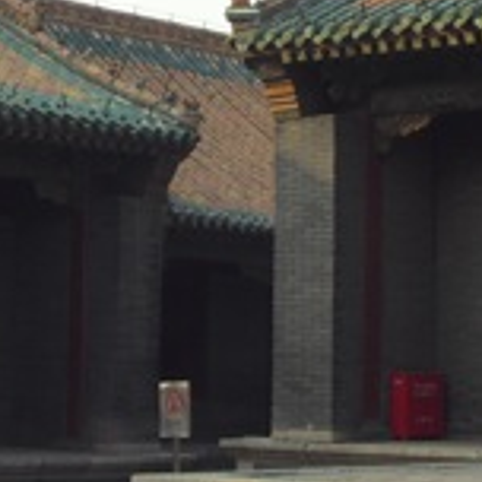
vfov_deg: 13.5
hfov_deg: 13.6
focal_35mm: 128
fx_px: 2016
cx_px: 206
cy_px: 79
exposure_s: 1/180
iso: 80
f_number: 3.8
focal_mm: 8.8
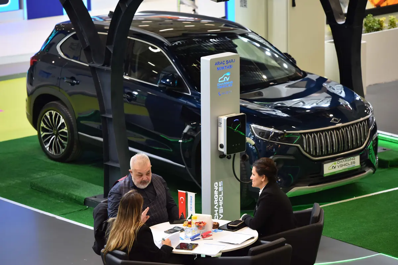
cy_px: 132
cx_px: 199
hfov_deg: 12.1
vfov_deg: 8.1
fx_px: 1880
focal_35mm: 170
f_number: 4.5
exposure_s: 1/100
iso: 1250
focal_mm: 170
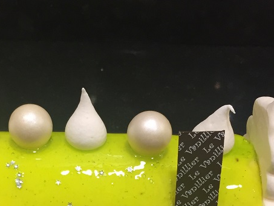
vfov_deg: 21.9
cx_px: 86
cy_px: 218
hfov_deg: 30.0
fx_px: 507
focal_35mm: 64
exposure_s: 1/33
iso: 50
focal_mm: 4.15
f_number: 2.2
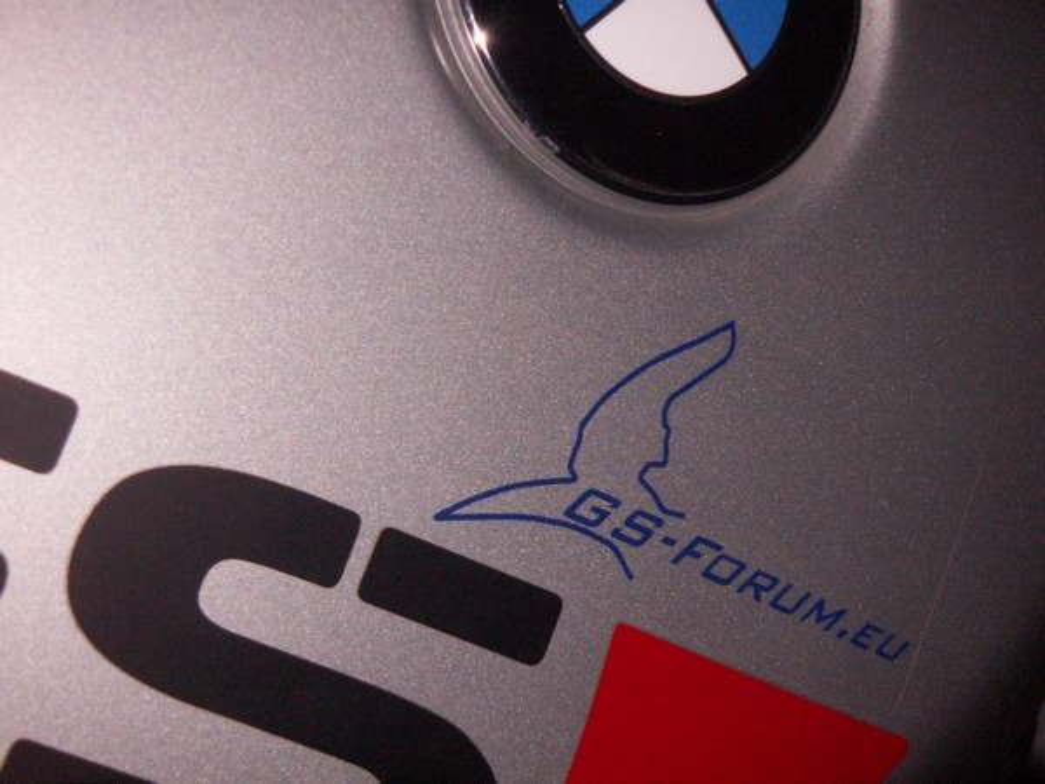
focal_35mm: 108
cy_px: 392
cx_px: 522
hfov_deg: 18.2
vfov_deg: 13.7
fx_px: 3260
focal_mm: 14.1
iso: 200
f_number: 8
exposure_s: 1/100
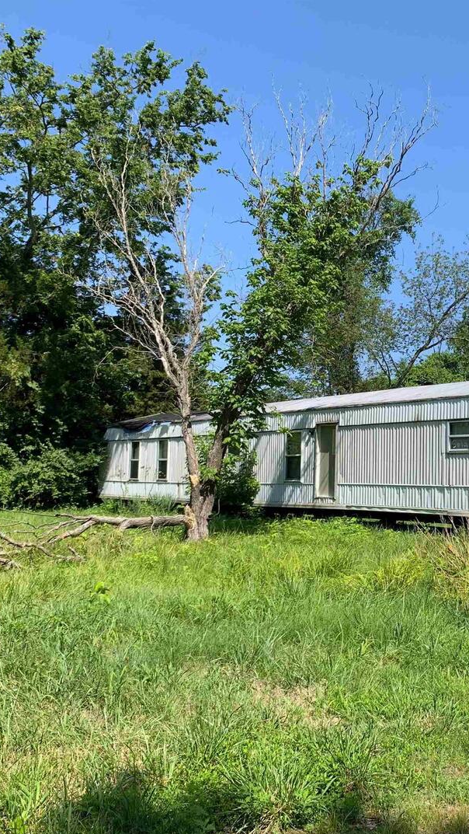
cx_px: 415
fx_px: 840
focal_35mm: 38
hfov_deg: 30.0
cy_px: 417
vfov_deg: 52.8
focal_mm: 4.25
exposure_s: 1/1468
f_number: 1.8
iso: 25
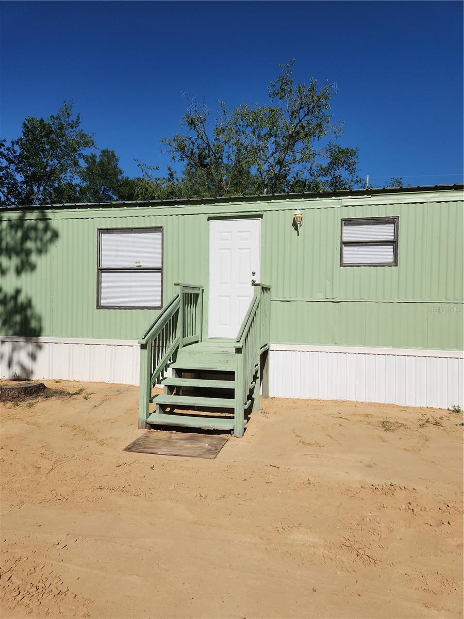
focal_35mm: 23
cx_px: 232
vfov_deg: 73.9
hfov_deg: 58.9
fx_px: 411
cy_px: 310
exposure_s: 1/3733
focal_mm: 5.4
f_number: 1.8
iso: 20
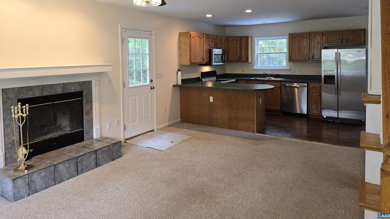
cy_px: 69
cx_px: 190
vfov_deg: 43.6
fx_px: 269
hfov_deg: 71.9
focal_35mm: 26
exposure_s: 1/60
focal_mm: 6.3
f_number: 1.7
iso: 125
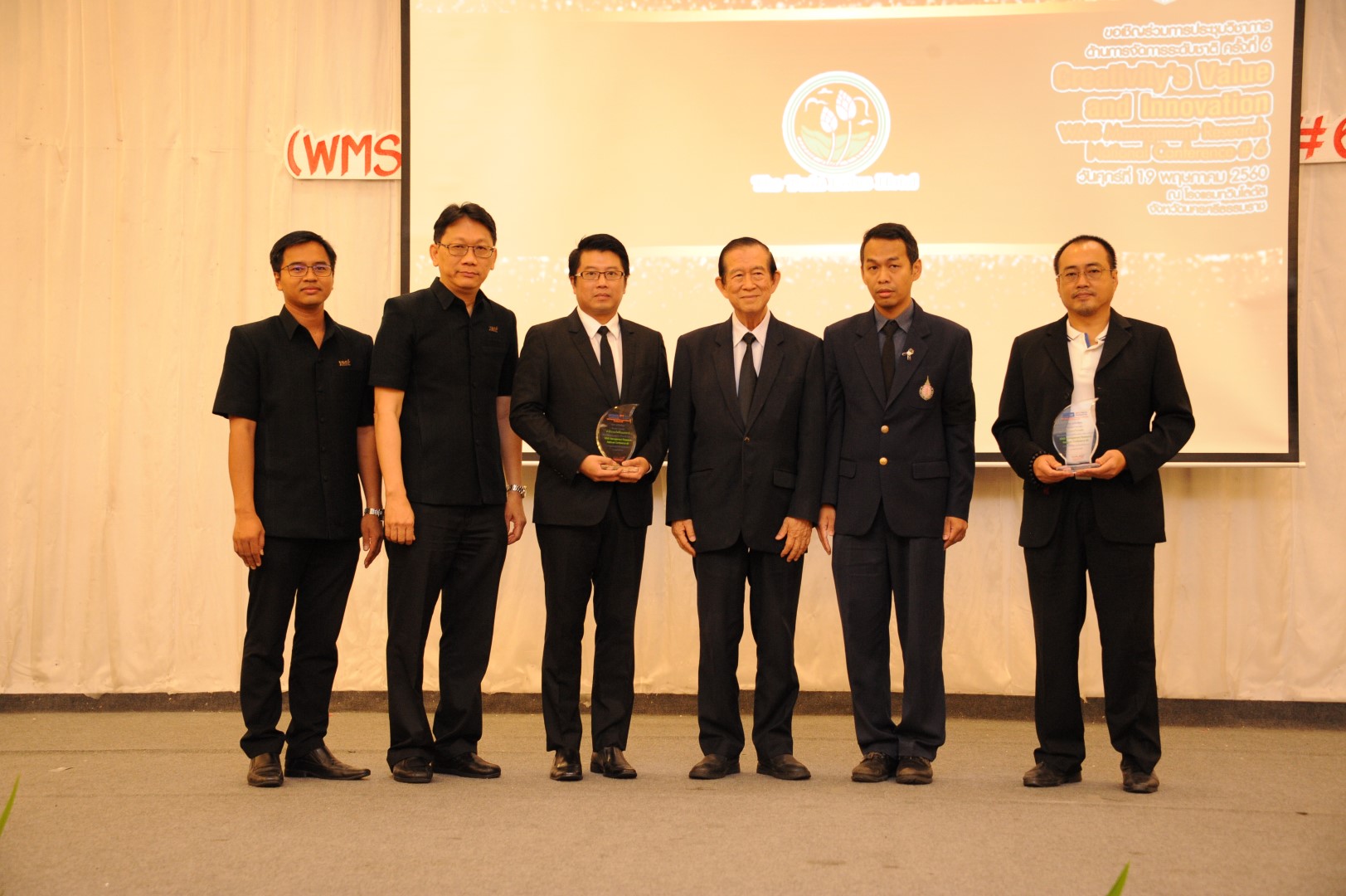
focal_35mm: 55
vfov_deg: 24.6
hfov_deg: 36.3
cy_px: 448
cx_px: 673
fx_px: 2055
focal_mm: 55
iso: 2500
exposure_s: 1/50
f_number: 5
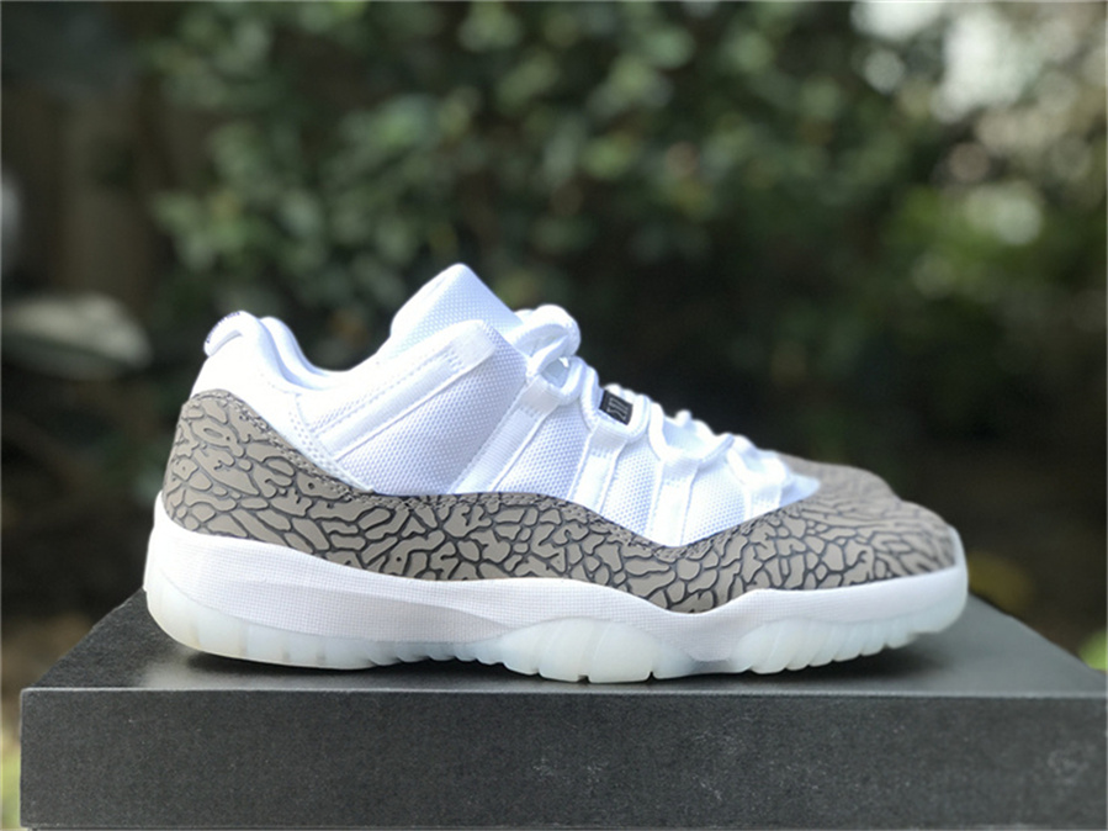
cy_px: 416
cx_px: 554
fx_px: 1824
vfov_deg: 25.7
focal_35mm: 57
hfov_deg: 33.8
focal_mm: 6.6
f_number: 2.8
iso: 40
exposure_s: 1/100
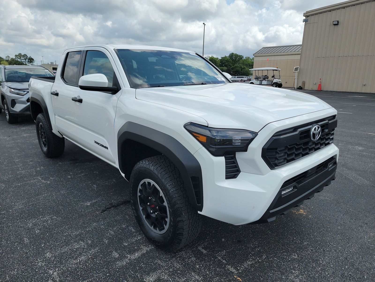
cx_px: 188
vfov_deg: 56.8
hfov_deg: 71.6
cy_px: 141
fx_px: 260
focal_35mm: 24
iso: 50
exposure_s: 1/861
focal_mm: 6.7
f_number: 1.8
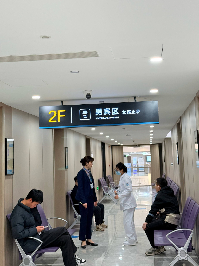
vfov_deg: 39.7
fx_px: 368
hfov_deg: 30.3
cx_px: 100
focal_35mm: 48
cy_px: 133
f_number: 1.78
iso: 200
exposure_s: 1/83
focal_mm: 6.76
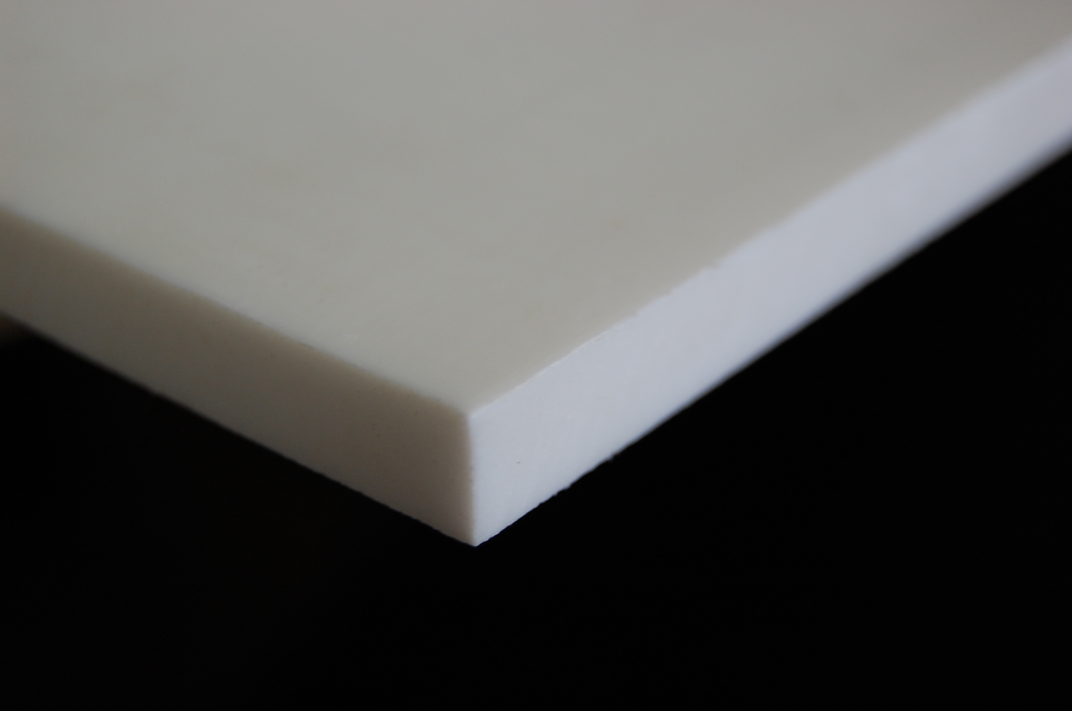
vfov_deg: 18.9
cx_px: 536
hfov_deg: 28.1
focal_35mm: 72
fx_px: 2140
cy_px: 356
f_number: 5.6
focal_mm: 48
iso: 400
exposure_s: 1/30
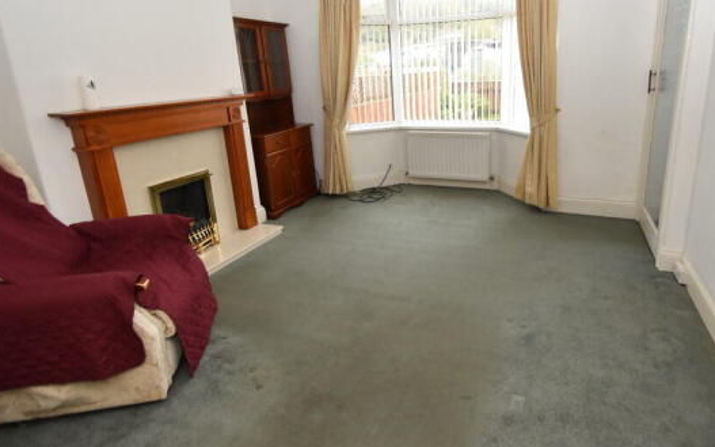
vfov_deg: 61.3
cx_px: 427
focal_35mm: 19
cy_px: 166
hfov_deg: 87.0
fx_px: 370
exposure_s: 1/60
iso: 1800
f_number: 3.5
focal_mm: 10
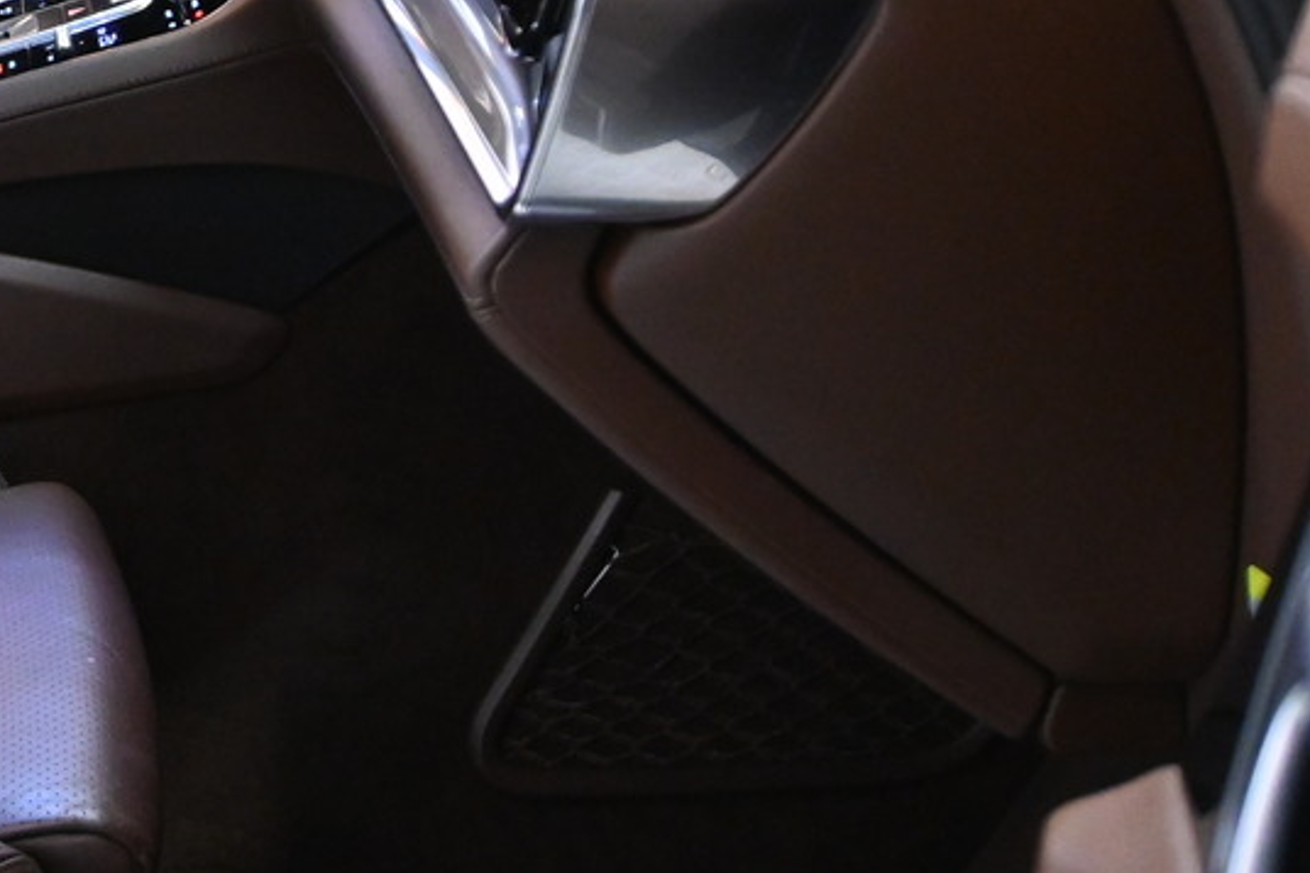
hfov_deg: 14.4
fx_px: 5030
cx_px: -200
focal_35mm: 138
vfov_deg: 9.8
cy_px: -110
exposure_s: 1/100
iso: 3200
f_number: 5
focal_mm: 30.5
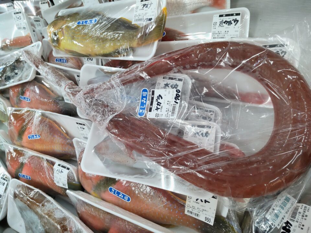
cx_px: 156
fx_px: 216
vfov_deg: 56.8
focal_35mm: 24
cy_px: 116
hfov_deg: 71.6
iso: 157
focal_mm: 3.43
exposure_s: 1/60
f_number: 2
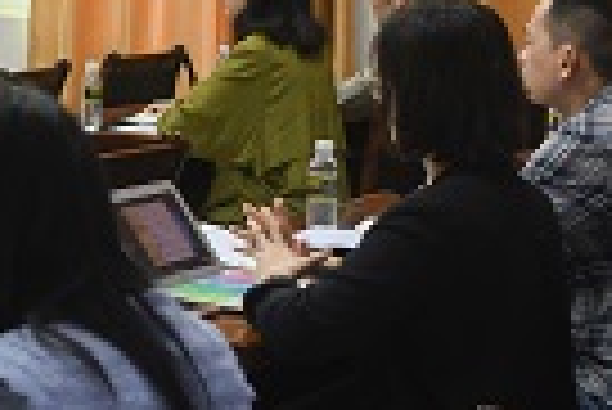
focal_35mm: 120
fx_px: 2042
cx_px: -490
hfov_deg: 14.9
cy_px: 79
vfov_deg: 11.4
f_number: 2.8
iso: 400
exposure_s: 1/50
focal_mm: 24
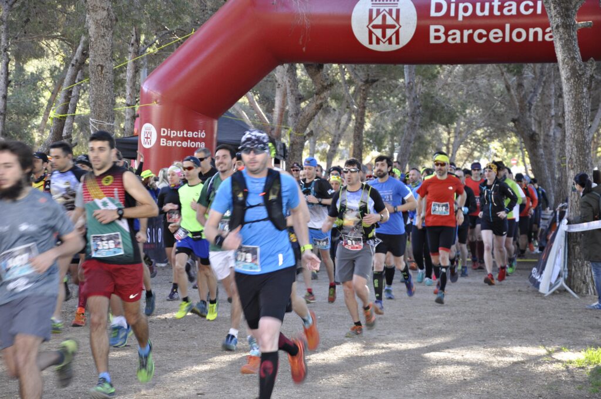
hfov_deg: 17.1
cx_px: 300
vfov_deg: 11.4
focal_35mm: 120
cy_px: 200
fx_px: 2001
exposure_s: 1/60
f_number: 5.3
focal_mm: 80
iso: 500
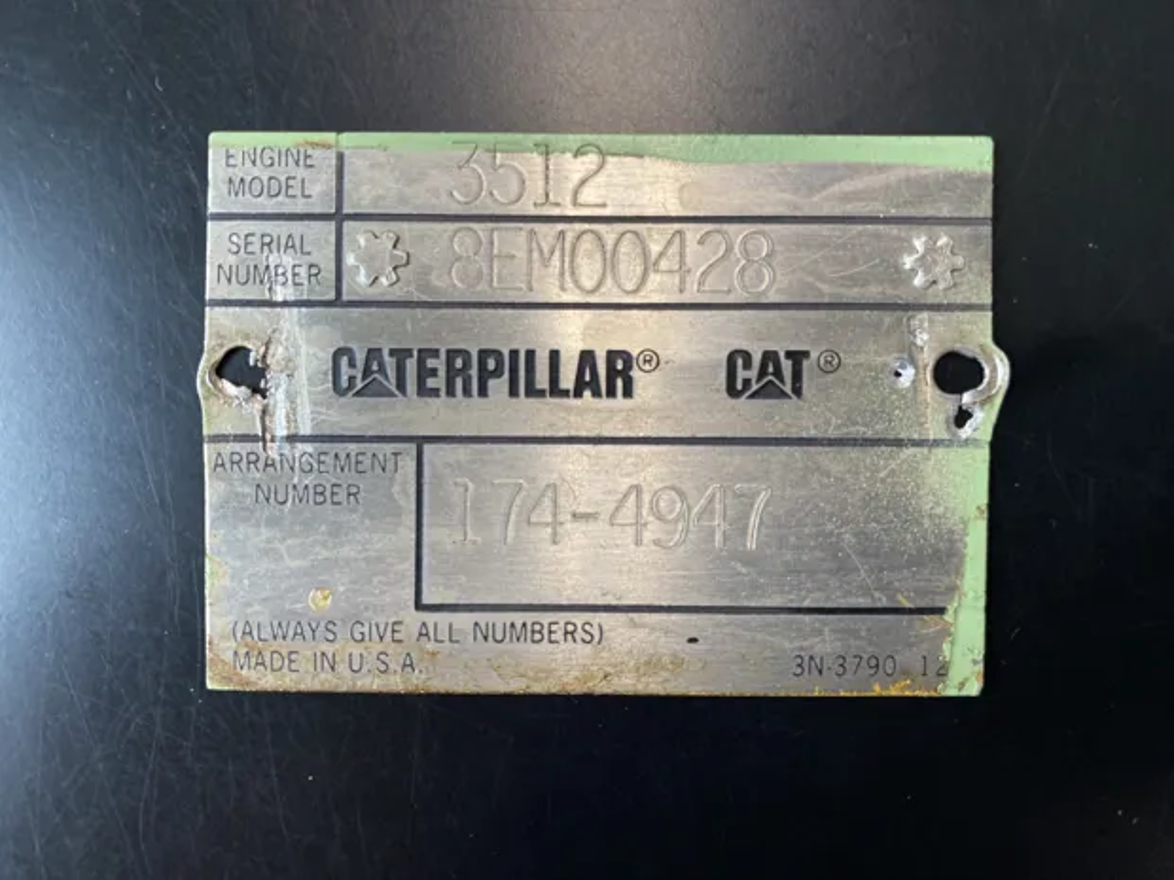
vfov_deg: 54.9
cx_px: 587
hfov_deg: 69.4
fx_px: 848
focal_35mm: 25
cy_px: 440
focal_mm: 4.25
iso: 100
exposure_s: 1/100
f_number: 1.8
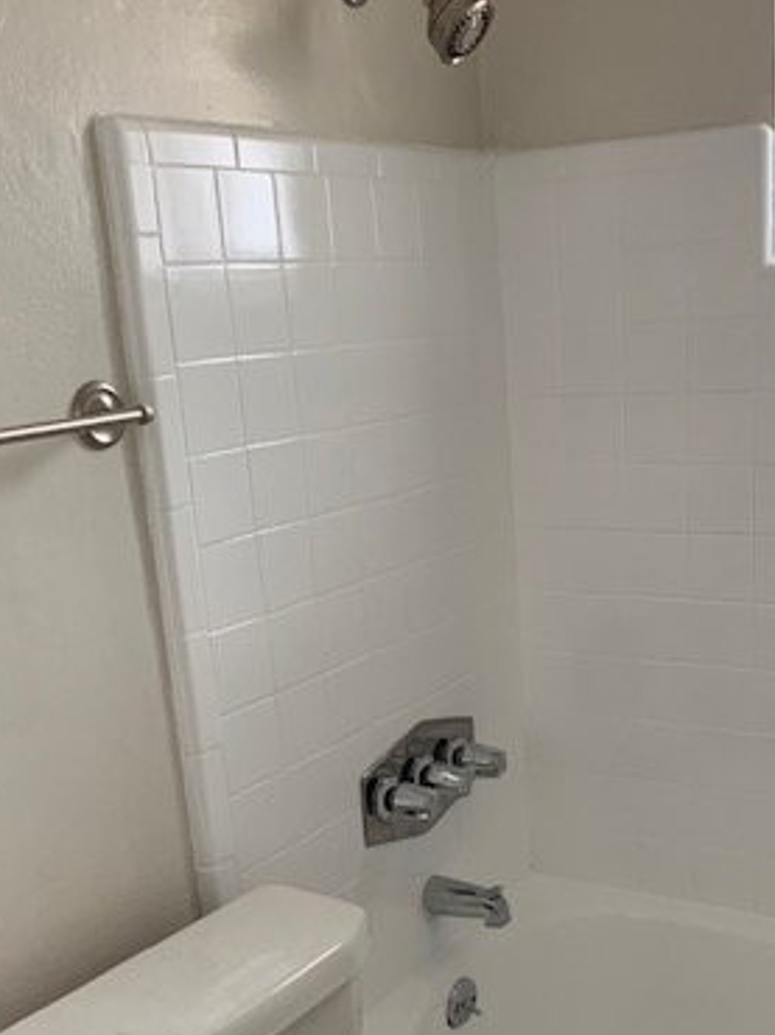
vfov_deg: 41.4
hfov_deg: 32.0
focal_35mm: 45
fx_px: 1345
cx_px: 498
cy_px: 716
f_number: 1.8
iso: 200
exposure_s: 1/60
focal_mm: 4.25
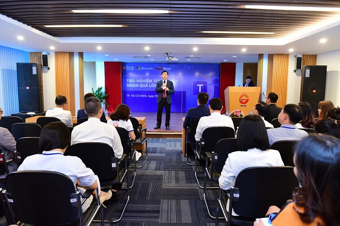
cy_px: 113
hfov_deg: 73.8
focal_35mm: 24
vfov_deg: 53.1
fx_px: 227
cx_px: 170
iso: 2000
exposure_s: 1/50
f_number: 4
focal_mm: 24
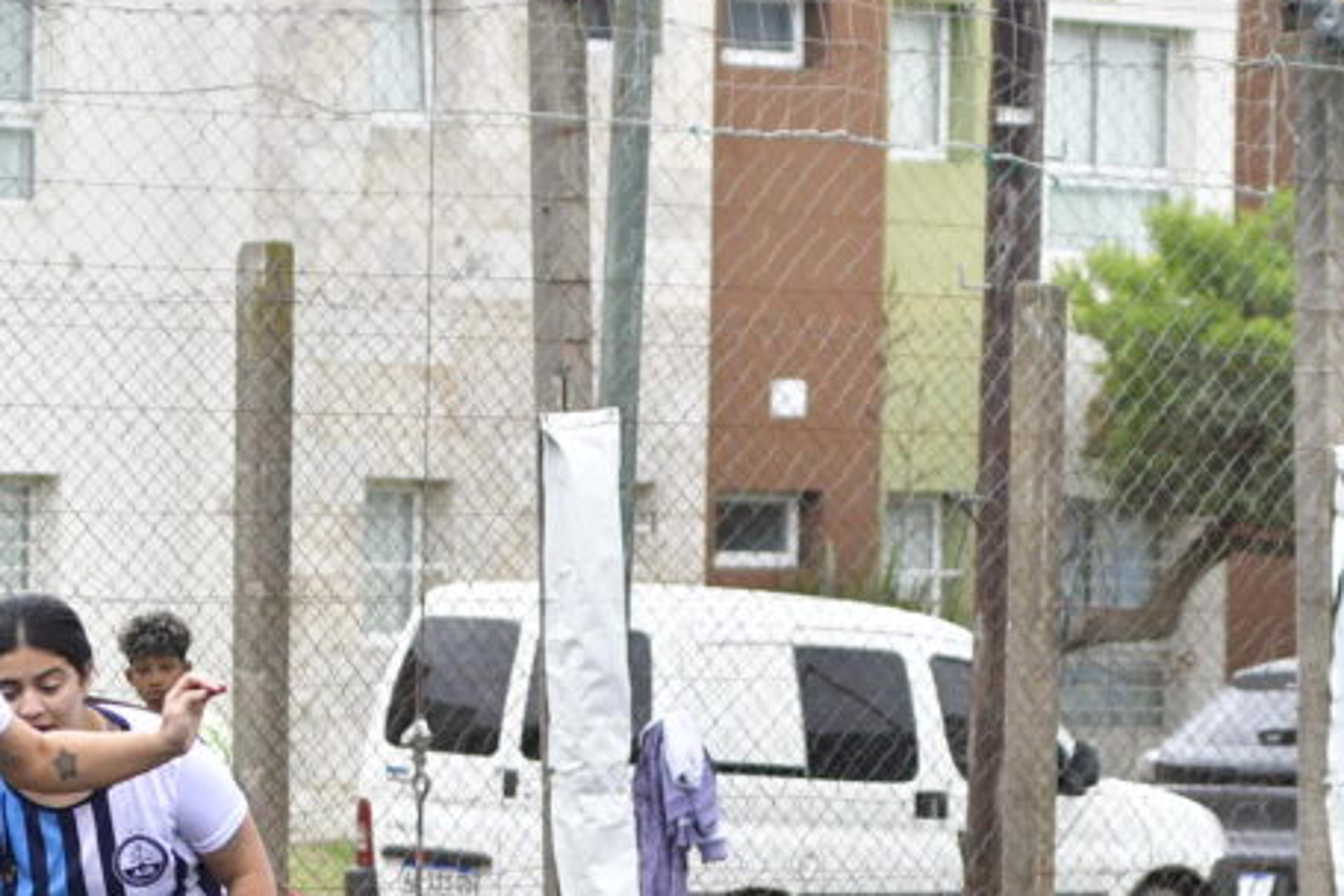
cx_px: 542
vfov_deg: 4.6
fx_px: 11199
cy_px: 981
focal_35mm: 300
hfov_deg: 6.9
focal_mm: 80
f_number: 5
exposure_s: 1/1000
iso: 800
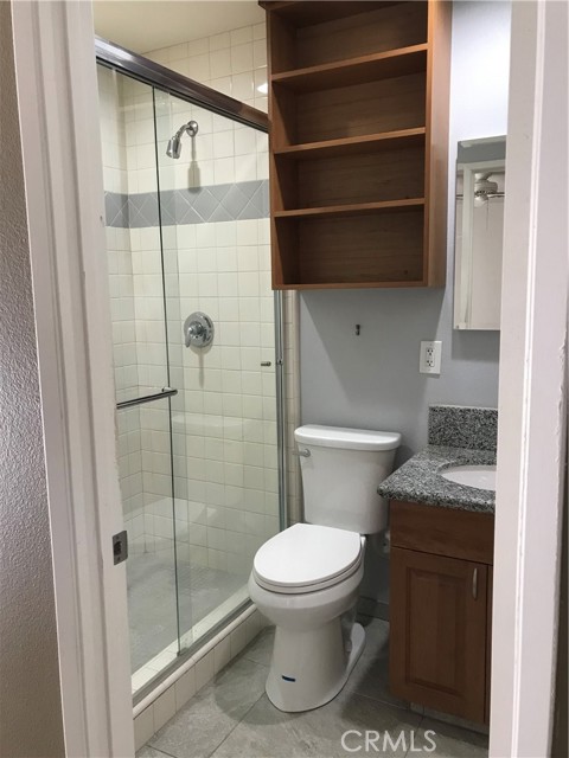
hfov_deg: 49.7
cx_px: 284
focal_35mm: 28
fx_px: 614
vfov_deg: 63.4
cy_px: 379
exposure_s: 1/24
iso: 40
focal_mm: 3.99
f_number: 1.8
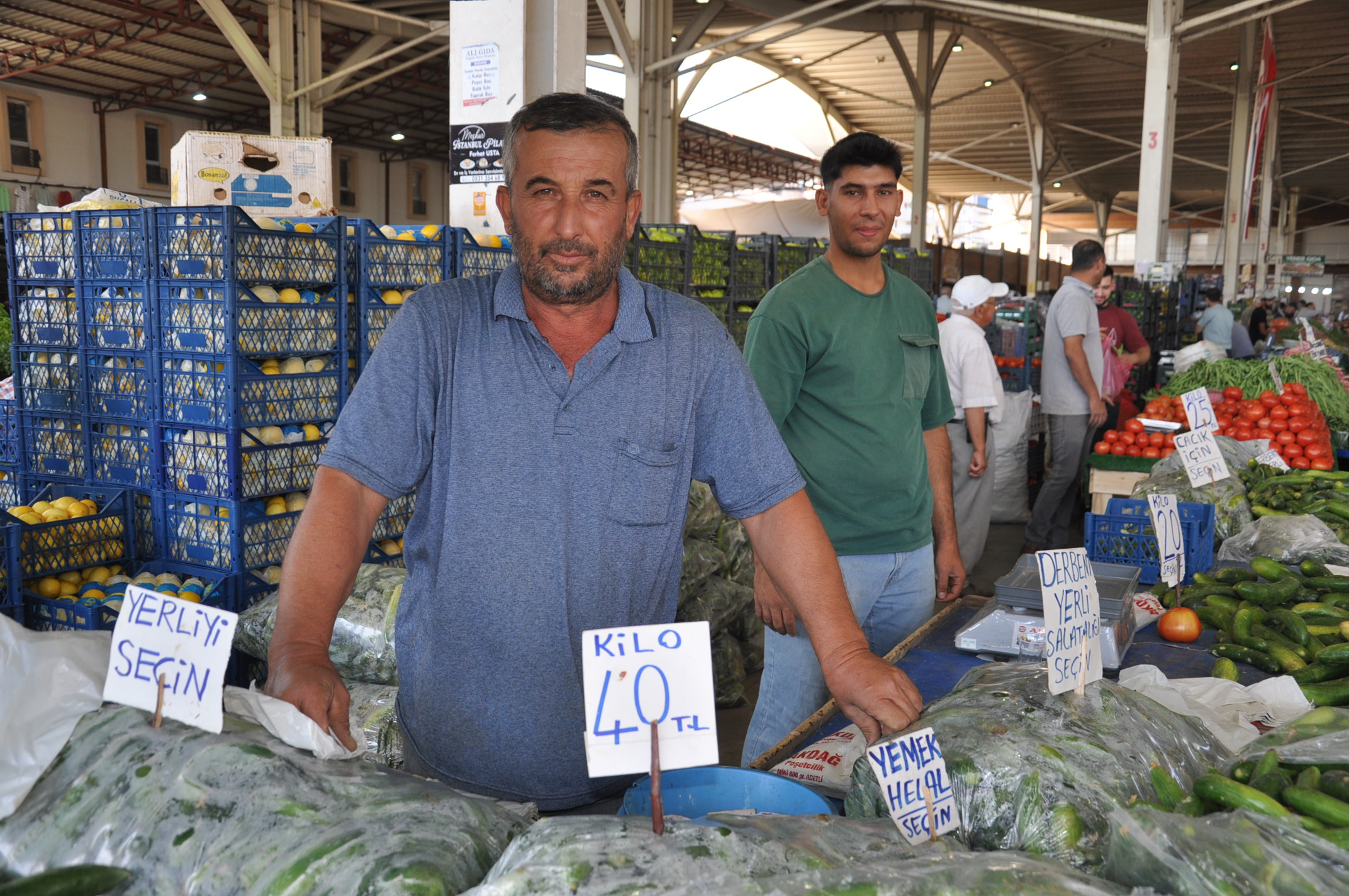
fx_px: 1347
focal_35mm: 36
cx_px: 674
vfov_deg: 36.8
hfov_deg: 53.2
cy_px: 448
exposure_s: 1/200
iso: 320
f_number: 3.8
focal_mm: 24
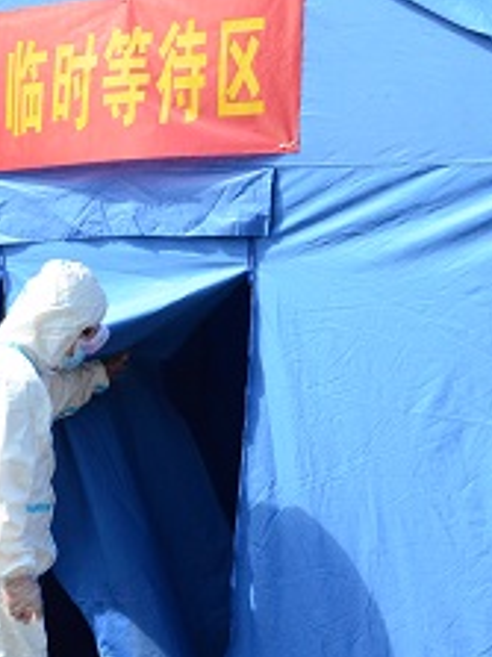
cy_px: 510
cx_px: -203
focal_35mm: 97
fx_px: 1846
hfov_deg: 14.4
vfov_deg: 20.0
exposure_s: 1/500
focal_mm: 25
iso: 1600
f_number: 11
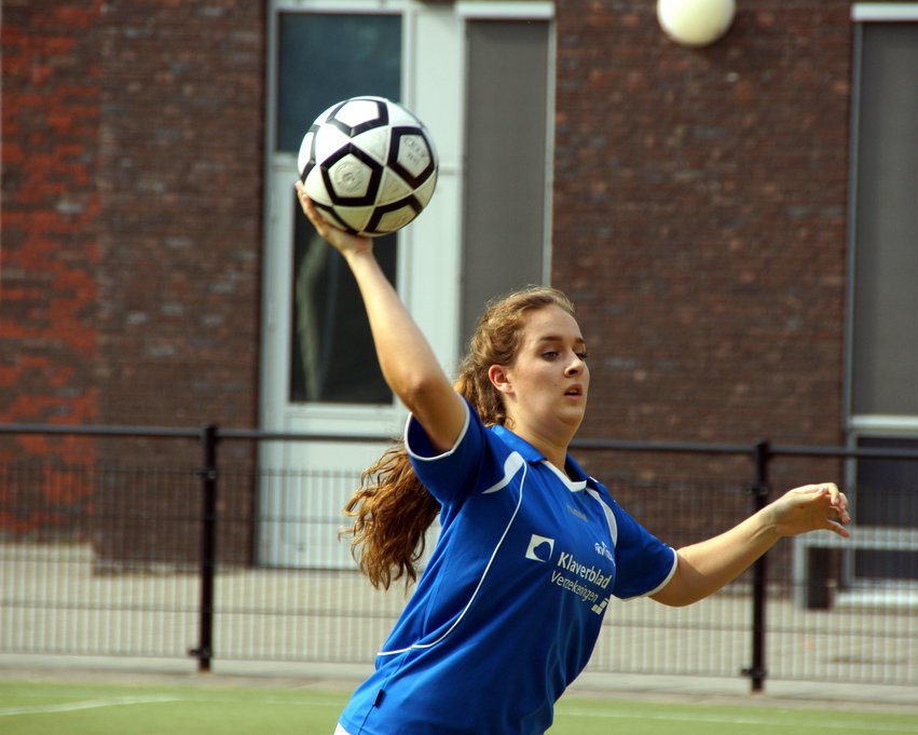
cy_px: 368
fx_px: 8288
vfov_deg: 5.1
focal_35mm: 305
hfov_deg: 6.3
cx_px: 518
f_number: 7.1
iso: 200
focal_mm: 180
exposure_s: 1/640
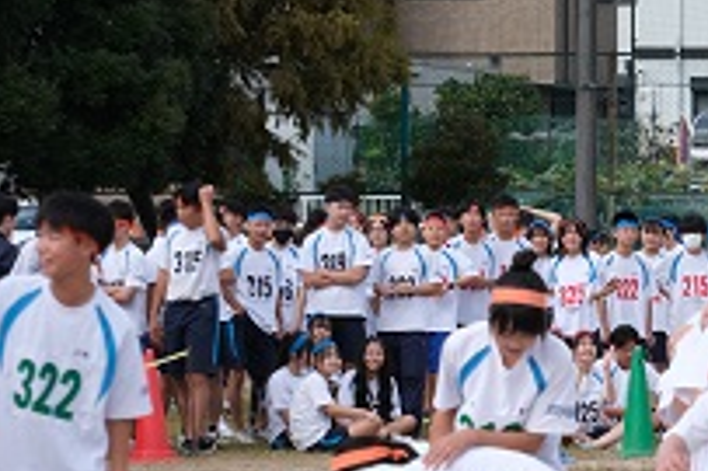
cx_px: 799
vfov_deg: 4.6
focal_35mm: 296
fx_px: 5816
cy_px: 570
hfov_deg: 6.9
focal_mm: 80.2
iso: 160
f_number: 5.6
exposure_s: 1/320
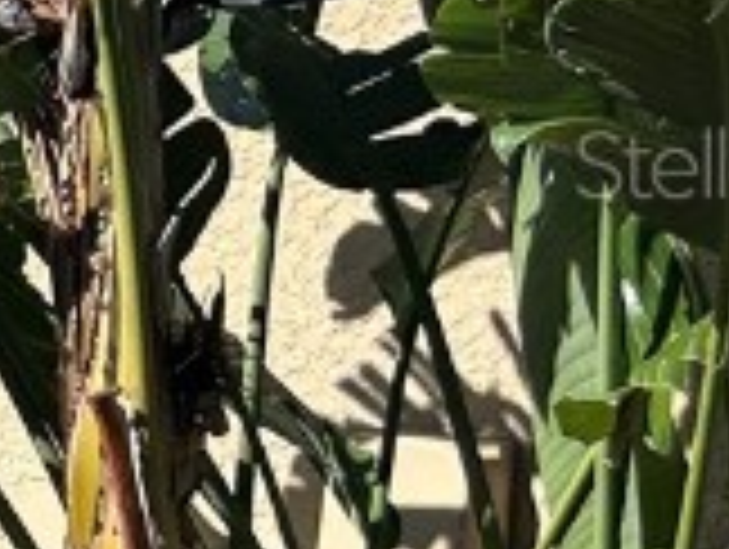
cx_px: -1305
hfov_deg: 9.8
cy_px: 162
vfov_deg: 9.1
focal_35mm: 164
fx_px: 3459
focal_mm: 5.7
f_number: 1.5
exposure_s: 1/3257
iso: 50
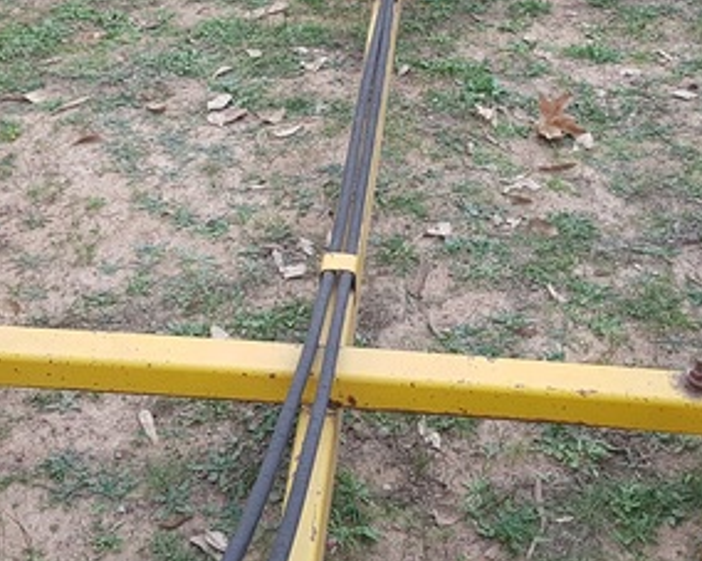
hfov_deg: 31.9
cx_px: 391
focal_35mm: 59
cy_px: 26
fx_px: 1225
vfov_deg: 24.8
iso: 40
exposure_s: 1/442
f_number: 1.7
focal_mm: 4.2
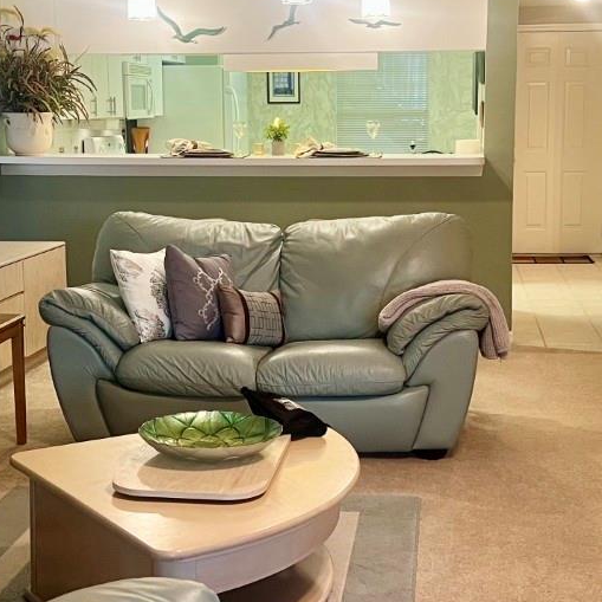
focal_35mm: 65
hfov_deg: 26.5
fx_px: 1279
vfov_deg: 26.5
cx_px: 328
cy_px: 285
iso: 125
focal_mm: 5.7
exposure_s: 1/60
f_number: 1.5
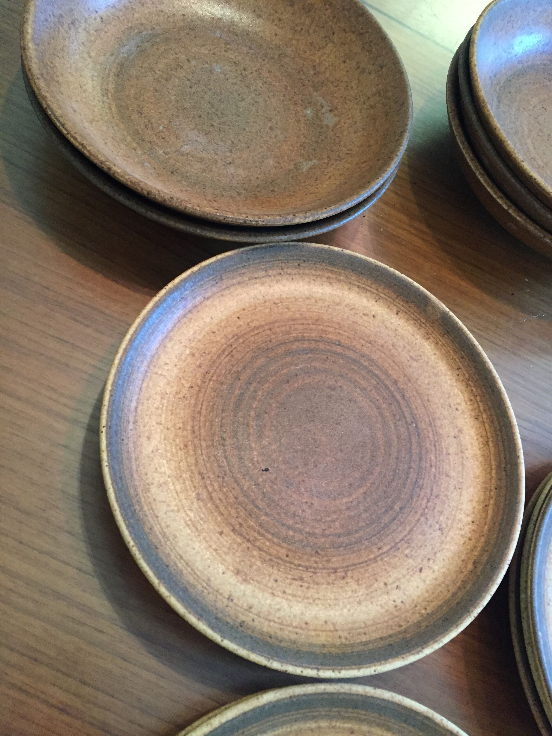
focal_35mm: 29
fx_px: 617
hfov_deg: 48.2
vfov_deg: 61.7
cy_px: 368
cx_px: 276
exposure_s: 1/33
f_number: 2.2
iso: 250
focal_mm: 4.15
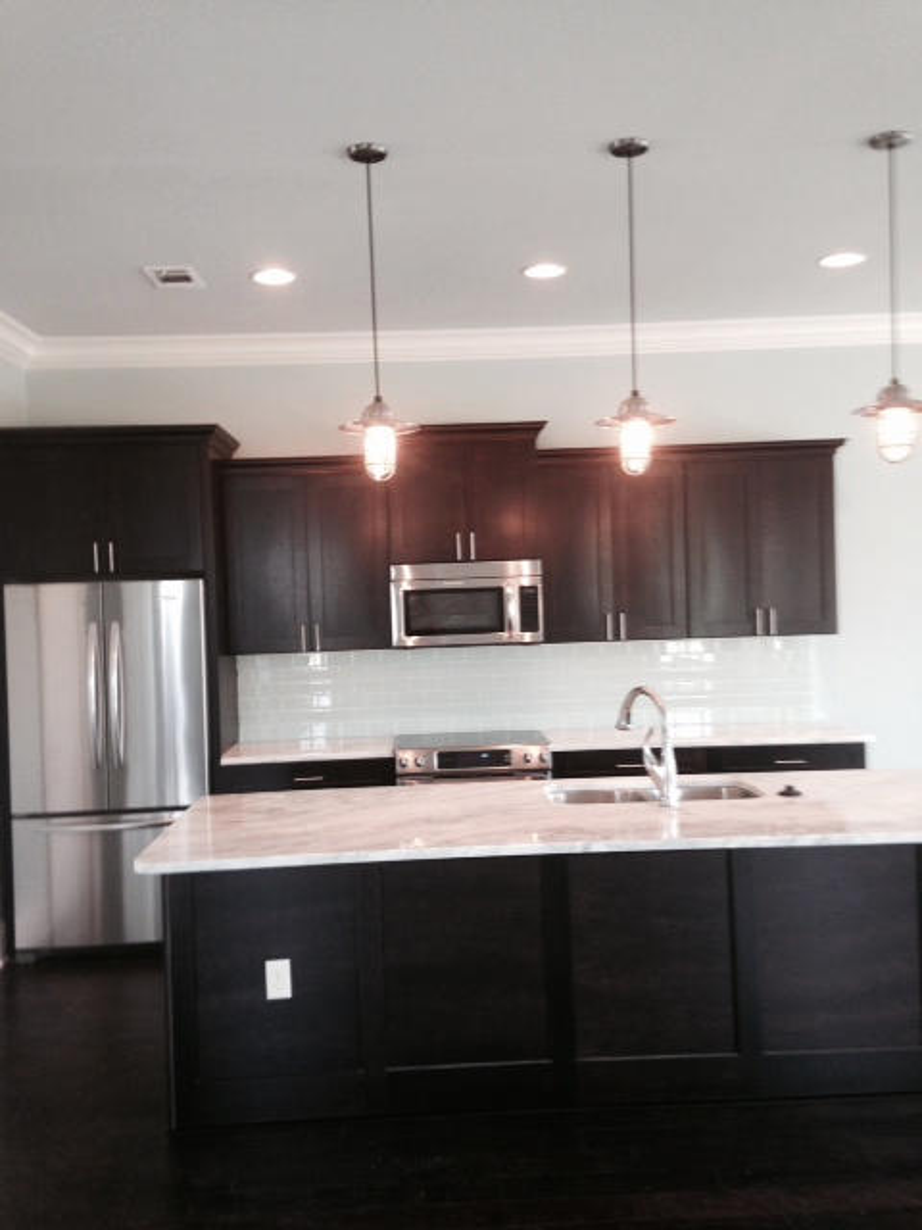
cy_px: 615
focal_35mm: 33
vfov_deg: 55.4
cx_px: 461
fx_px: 1172
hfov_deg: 42.9
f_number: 2.4
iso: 80
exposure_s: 1/20
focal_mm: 4.12
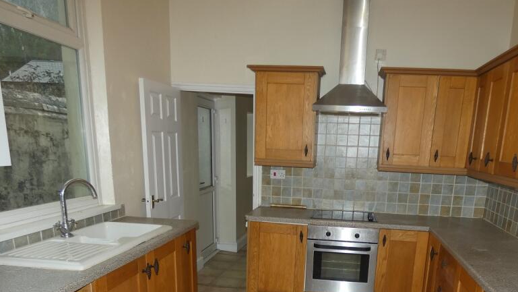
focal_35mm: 29
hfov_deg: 65.6
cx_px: 302
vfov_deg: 37.9
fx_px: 398
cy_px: 254
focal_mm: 3.6
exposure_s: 1/60
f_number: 2.8
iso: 80
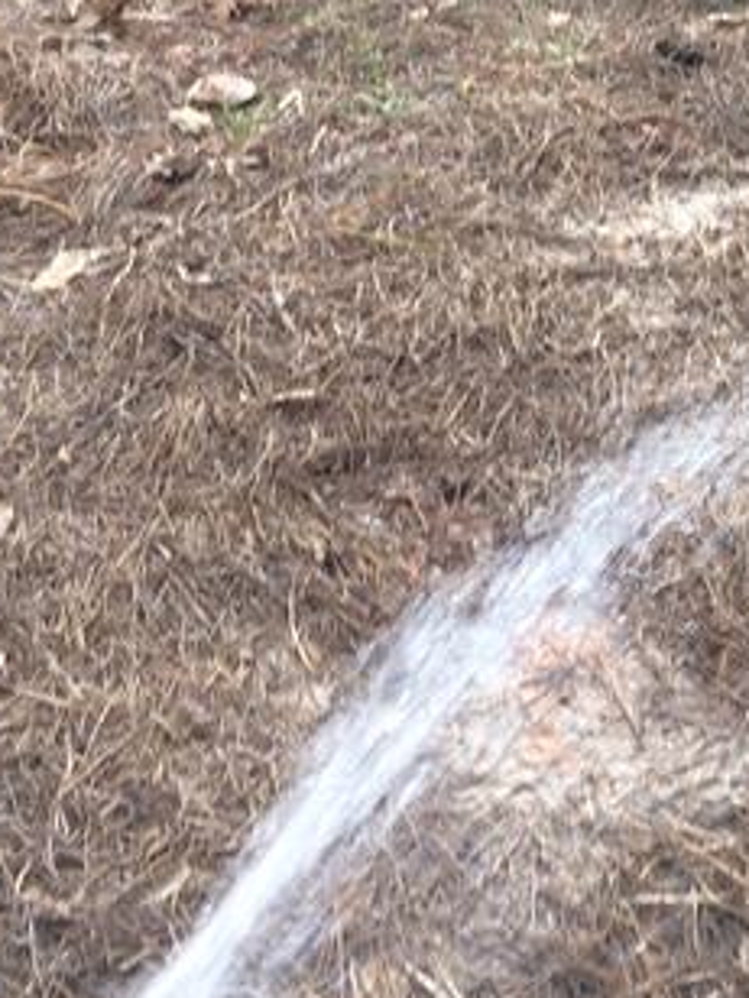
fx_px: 1904
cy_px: -113
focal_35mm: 66
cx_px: 702
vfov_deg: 26.9
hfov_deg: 21.7
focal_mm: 4.15
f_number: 2.2
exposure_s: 1/120
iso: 50
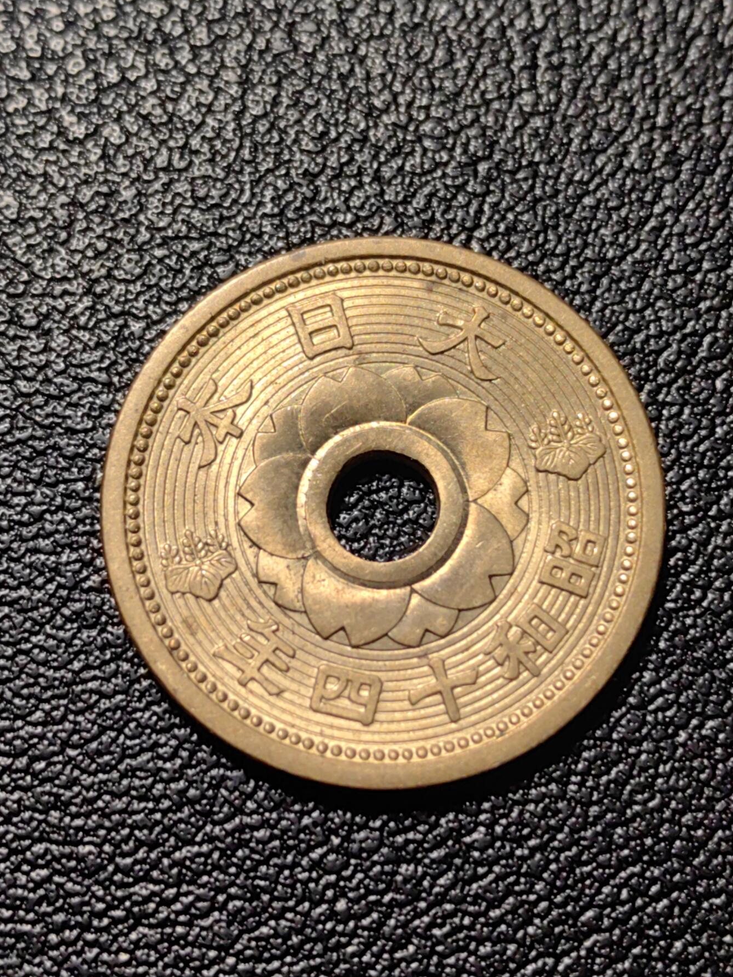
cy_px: 485
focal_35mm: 71
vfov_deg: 27.4
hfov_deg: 20.7
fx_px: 2005
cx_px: 370
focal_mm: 5.75
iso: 50
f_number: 2
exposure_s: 1/131
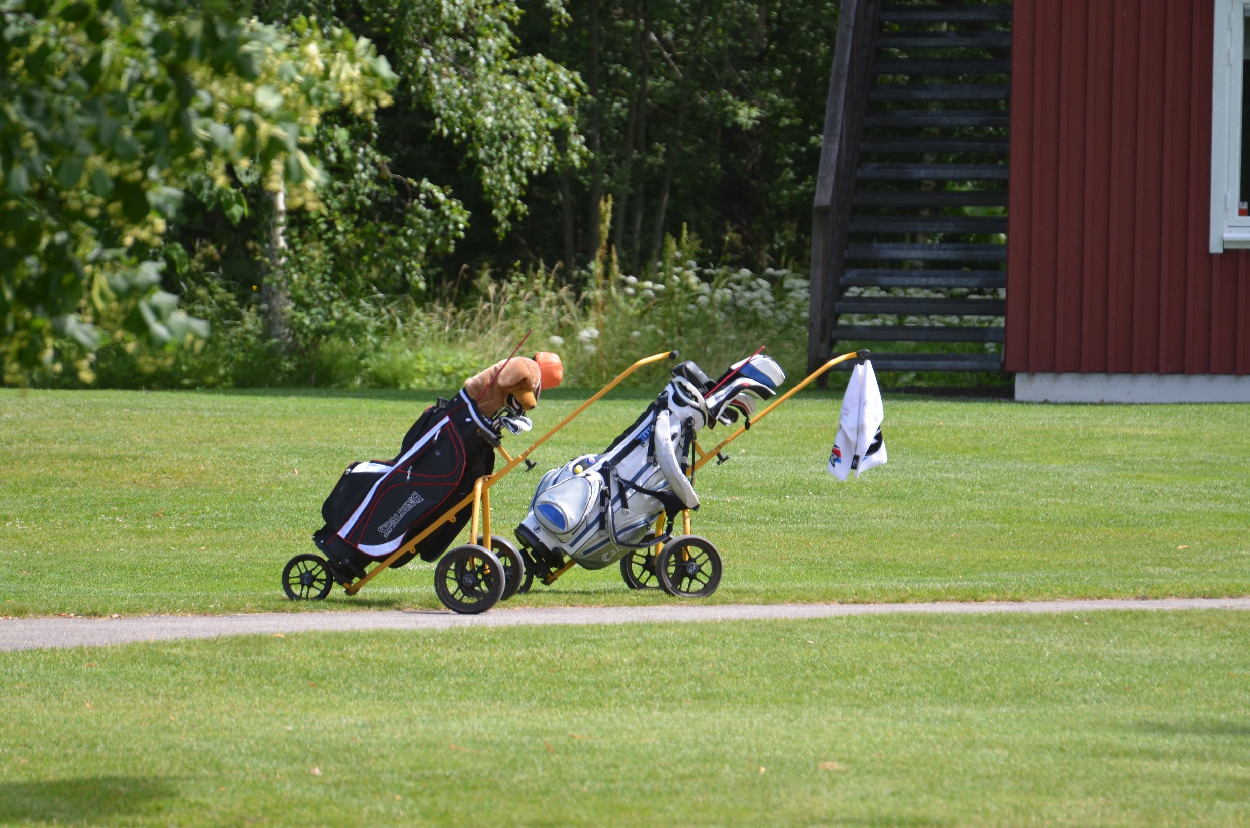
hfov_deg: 5.1
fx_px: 14033
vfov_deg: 3.4
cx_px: 625
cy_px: 414
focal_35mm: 405
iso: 320
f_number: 5.6
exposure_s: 1/500
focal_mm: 270
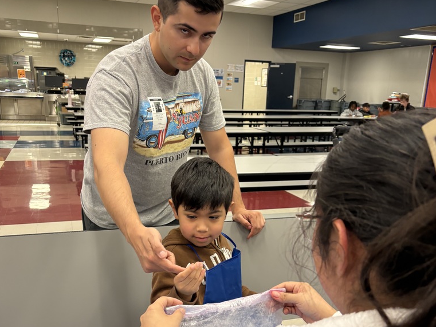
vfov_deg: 40.4
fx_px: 441
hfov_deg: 52.6
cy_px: 205
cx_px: 217
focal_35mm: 35
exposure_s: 1/60
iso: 125
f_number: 1.6
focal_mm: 5.96
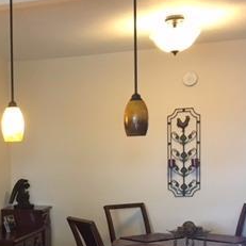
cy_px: 207
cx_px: -21
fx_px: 571
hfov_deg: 23.0
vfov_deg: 23.8
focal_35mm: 71
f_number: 2.2
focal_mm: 4.15
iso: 160
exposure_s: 1/30
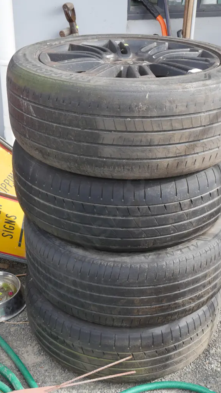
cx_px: 126
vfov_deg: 44.6
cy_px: 196
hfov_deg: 25.9
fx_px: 479
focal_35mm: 46
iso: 200
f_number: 6.3
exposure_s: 1/160
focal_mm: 21
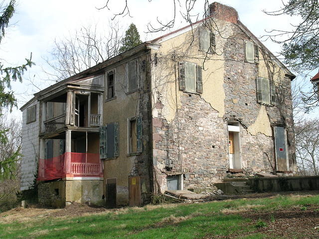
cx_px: 160
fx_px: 488
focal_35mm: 53
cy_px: 120
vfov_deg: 27.5
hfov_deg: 36.2
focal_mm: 11.1
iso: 50
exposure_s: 1/144
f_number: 7
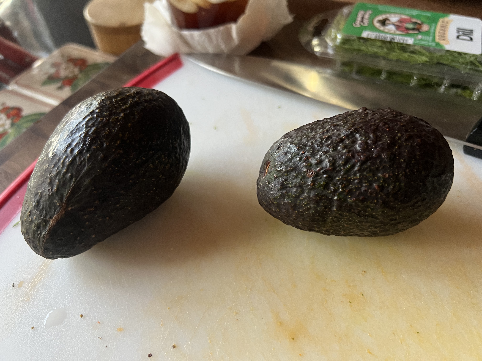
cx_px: 241
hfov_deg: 67.3
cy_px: 180
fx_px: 362
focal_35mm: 26
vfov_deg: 53.1
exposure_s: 1/60
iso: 250
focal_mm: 5.7
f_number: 1.5
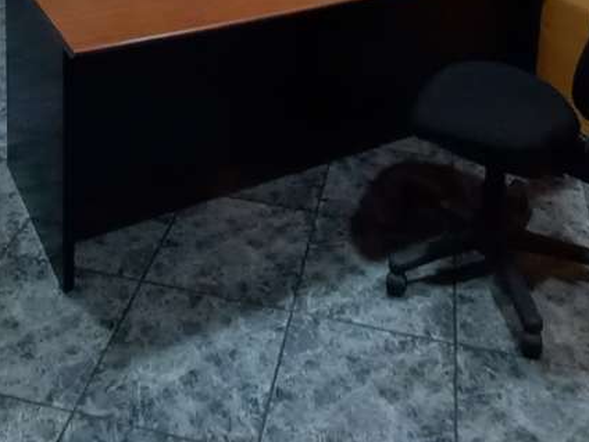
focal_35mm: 46
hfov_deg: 41.2
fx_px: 783
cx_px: 260
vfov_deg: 25.3
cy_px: -188
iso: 160
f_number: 2.2
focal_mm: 1.42
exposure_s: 1/33
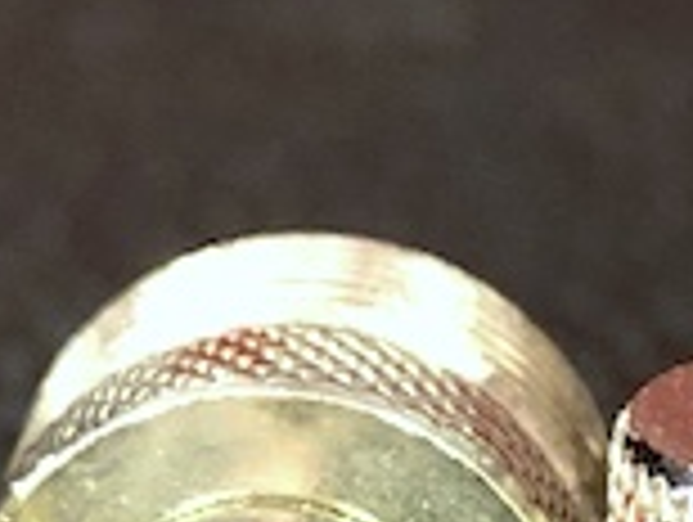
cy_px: 234
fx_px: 4371
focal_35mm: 218
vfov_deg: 6.8
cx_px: 86
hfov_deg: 9.0
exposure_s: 1/15
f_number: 1.8
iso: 100
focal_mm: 3.99
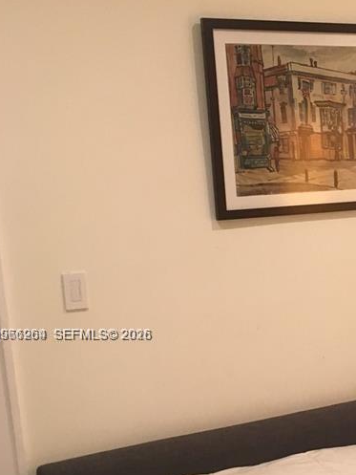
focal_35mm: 70
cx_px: 404
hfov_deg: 20.0
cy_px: 335
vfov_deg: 27.5
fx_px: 959
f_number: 2.2
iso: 100
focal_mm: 4.15
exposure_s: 1/33
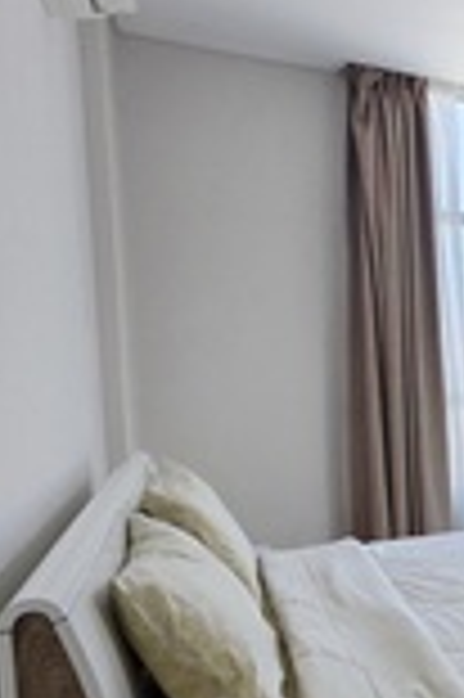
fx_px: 775
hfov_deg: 25.3
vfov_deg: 48.4
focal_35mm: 40
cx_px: 696
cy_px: 399
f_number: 1.9
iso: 200
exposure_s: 1/370
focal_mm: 2.2
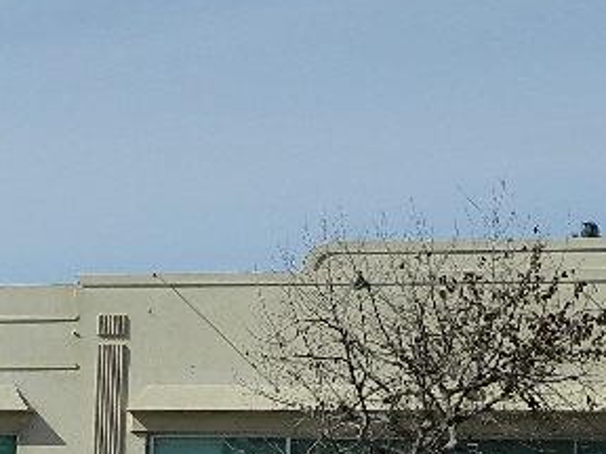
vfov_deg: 16.5
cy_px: 347
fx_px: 1558
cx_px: 316
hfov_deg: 22.0
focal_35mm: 89
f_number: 8.7
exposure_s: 1/400
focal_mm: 4.5
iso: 80
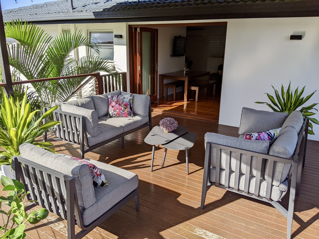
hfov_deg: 65.3
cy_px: 120
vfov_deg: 51.4
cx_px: 160
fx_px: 249
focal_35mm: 27
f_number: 1.8
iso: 46
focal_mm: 4.44
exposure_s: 1/2347
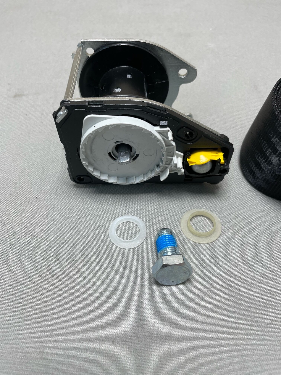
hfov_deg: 53.1
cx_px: 140
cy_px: 188
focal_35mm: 26
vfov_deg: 67.3
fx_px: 281
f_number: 1.6
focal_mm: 4.2
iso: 50
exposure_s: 1/100
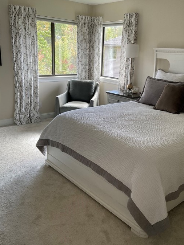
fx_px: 234
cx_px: 100
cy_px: 121
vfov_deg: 55.4
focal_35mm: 33
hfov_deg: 42.9
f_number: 1.8
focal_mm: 3
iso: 40
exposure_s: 1/120
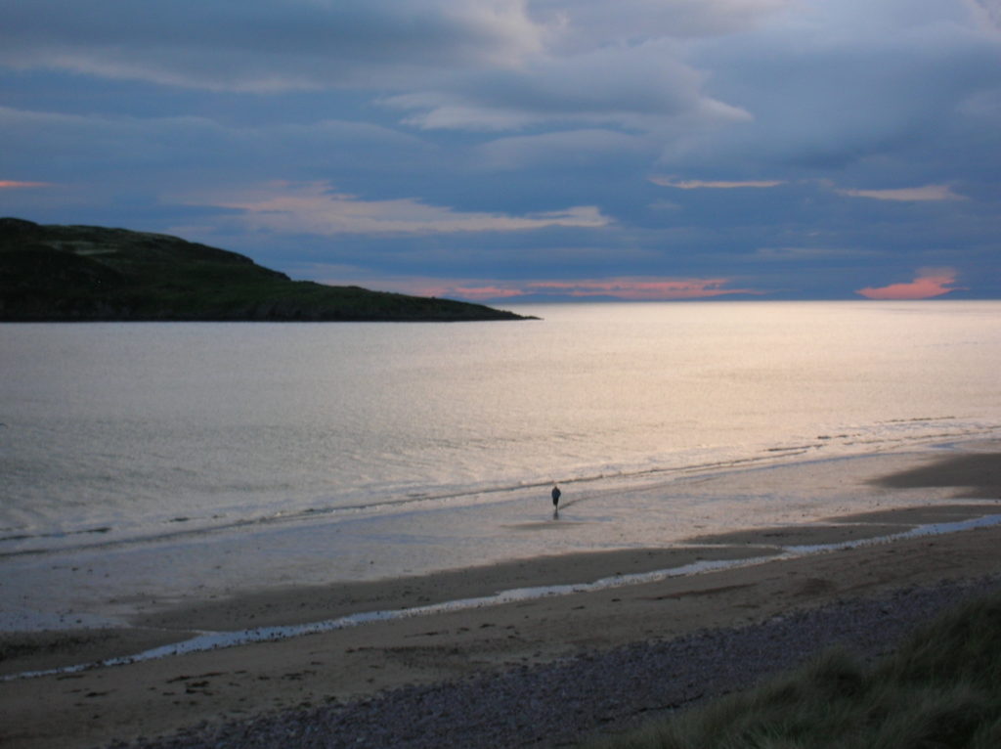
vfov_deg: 15.7
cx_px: 500
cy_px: 374
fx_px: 2716
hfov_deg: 20.9
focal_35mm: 94
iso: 50
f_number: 7.9
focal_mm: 15.7
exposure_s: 1/23.1
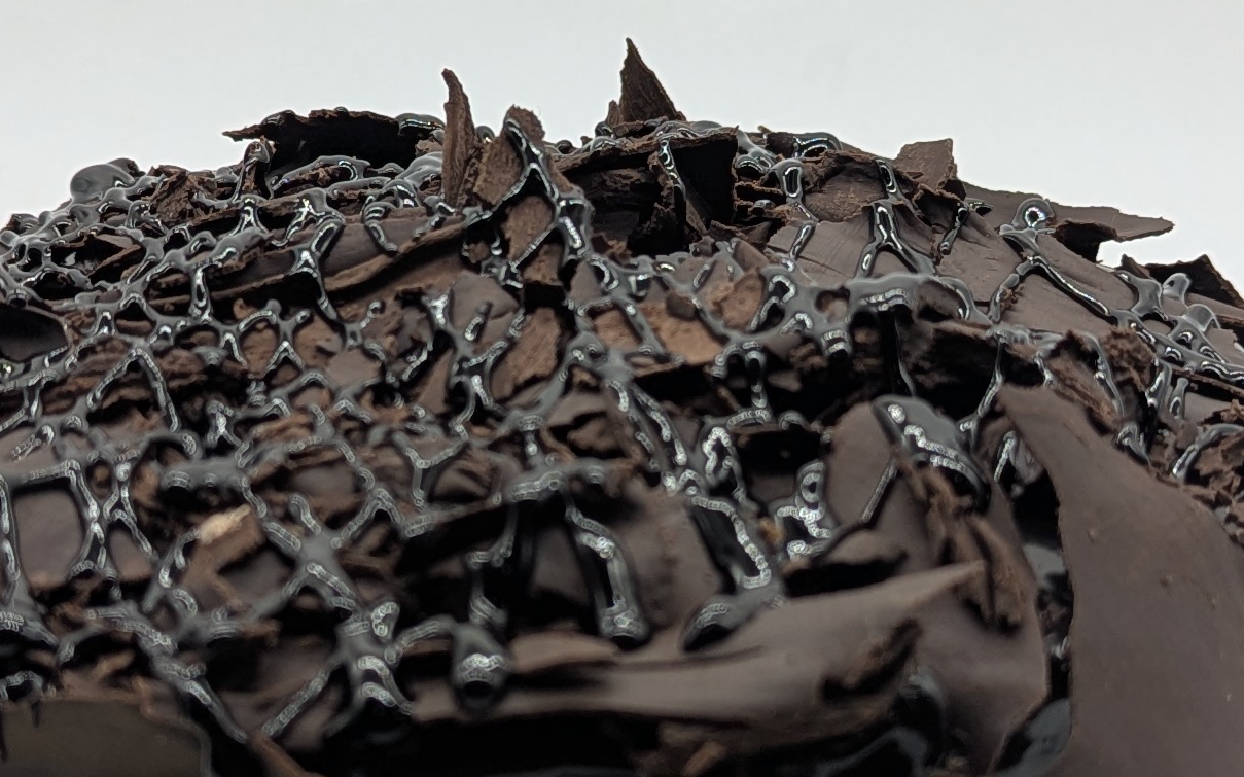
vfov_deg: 15.2
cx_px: 607
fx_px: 2915
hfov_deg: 24.1
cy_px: 344
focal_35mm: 86
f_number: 1.85
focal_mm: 6.81
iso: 56
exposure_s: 1/612
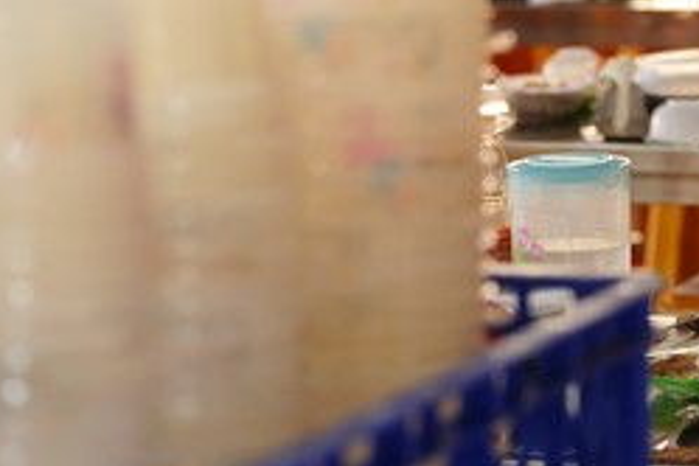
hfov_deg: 10.4
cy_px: -115
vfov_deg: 7.0
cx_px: 831
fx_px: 3786
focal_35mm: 195
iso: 4000
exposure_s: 1/160
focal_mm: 75
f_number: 2.8
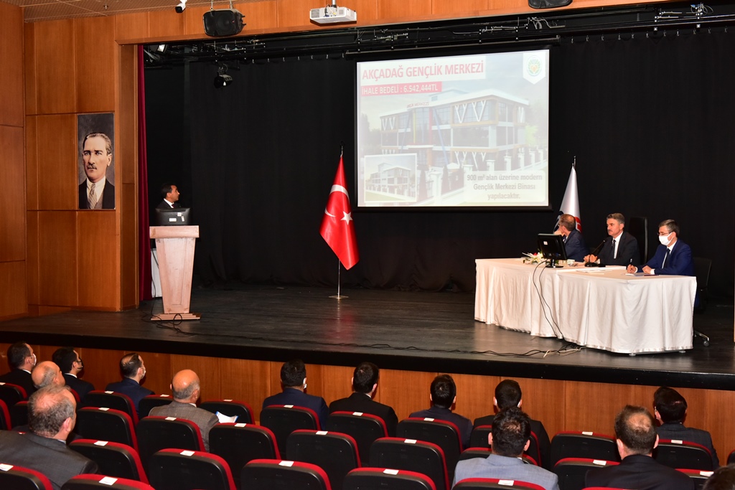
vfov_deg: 30.5
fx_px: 898
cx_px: 368
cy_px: 245
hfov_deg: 44.5
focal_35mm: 44
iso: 3200
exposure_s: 1/60
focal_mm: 44
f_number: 10
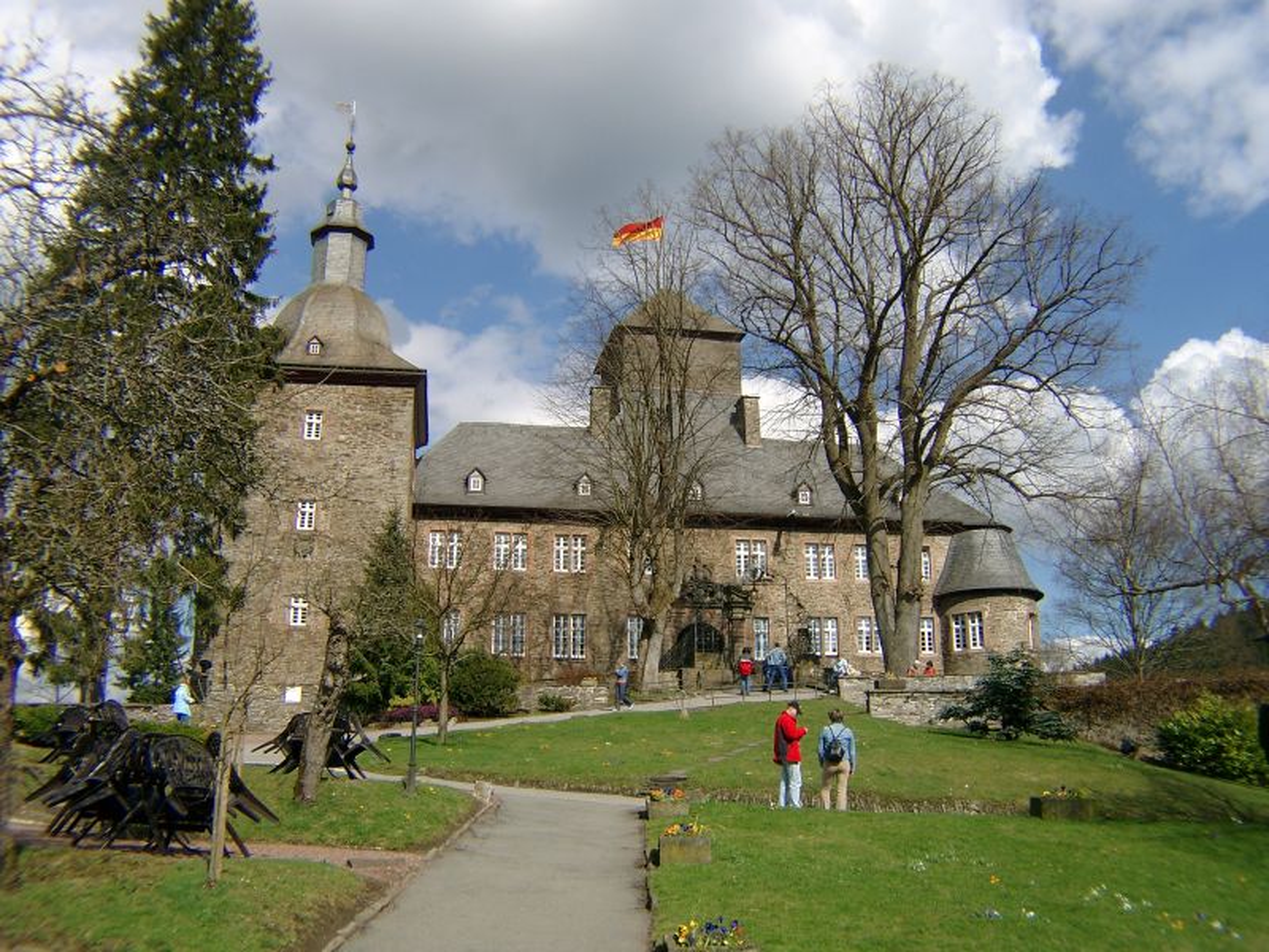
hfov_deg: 40.4
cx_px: 634
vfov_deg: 30.9
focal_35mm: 47
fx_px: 1723
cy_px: 476
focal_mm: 9.82
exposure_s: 1/873
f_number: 4
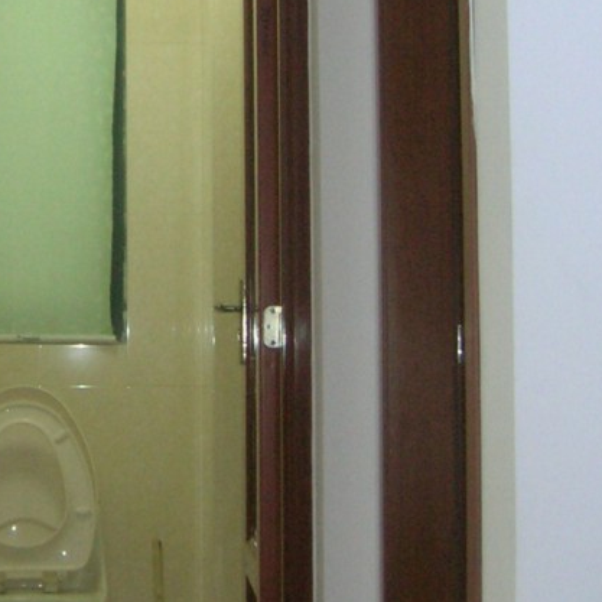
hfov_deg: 17.9
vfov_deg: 18.0
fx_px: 1889
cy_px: 148
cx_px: 81
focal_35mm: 96
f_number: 2.9
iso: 179
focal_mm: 5.7
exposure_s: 1/29
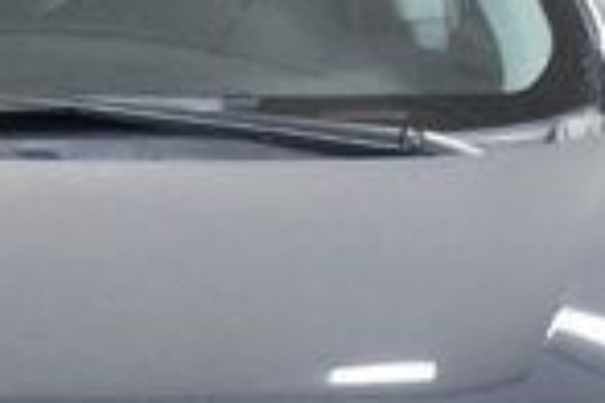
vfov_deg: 4.9
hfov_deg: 7.3
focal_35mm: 278
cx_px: -148
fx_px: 4672
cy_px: 403
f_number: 9
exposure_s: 1/320
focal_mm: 27
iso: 2500
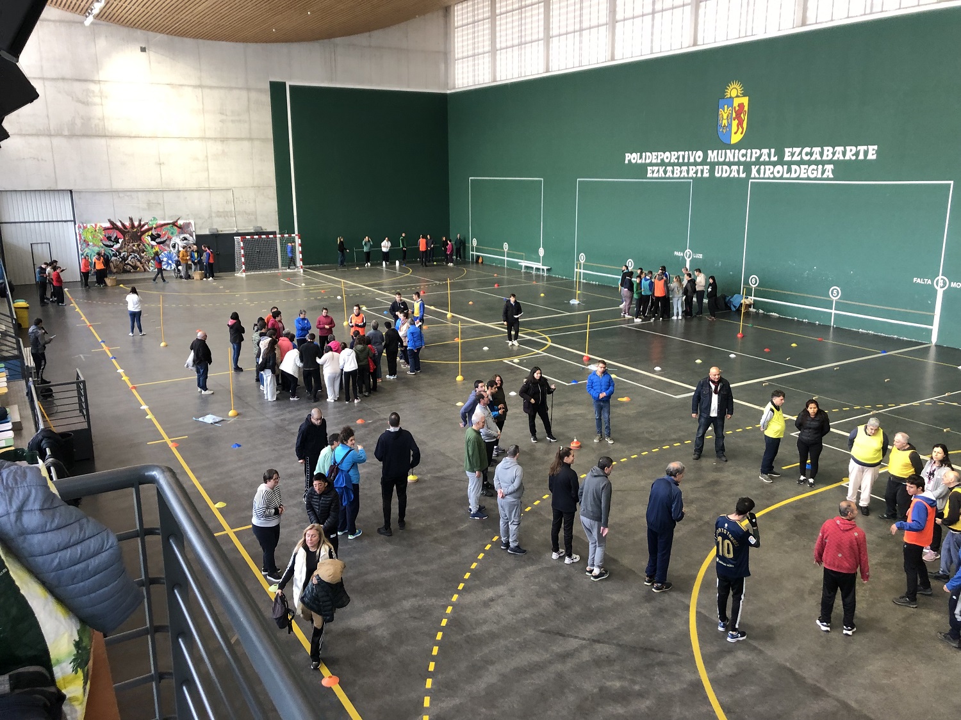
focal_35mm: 28
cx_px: 480
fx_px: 777
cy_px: 360
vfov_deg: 49.7
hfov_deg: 63.4
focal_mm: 3.99
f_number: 1.8
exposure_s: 1/30
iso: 32
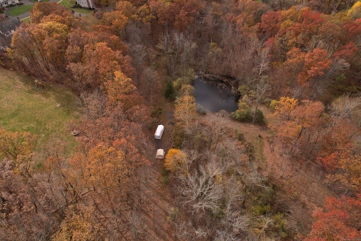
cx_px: 180
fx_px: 221
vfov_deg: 57.2
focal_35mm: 22
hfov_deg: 78.6
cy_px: 120
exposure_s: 1/725
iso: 100
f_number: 2.8
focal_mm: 8.38
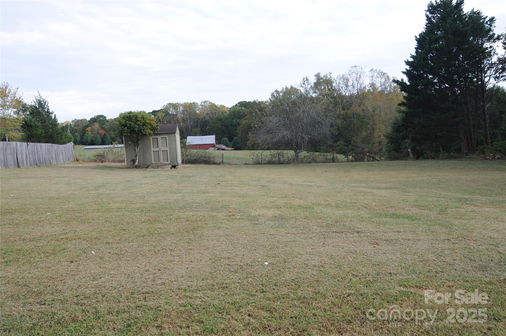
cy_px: 168
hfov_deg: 70.5
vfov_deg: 50.3
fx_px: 358
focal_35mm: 26
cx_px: 253
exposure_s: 1/250
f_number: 5
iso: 200
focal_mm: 17
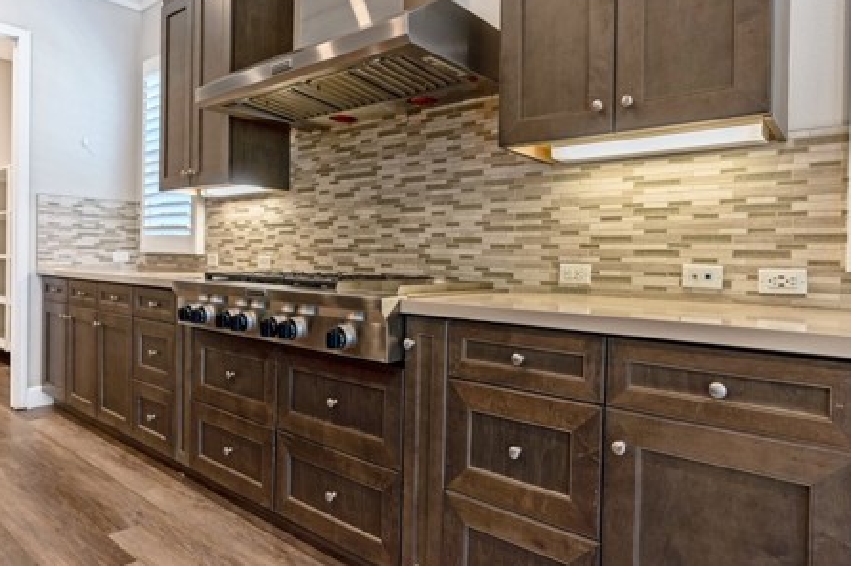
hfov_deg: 76.1
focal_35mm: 23
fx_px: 543
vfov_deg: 55.0
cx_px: 419
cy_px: 260
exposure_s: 1/30
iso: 125
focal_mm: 16
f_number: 2.8
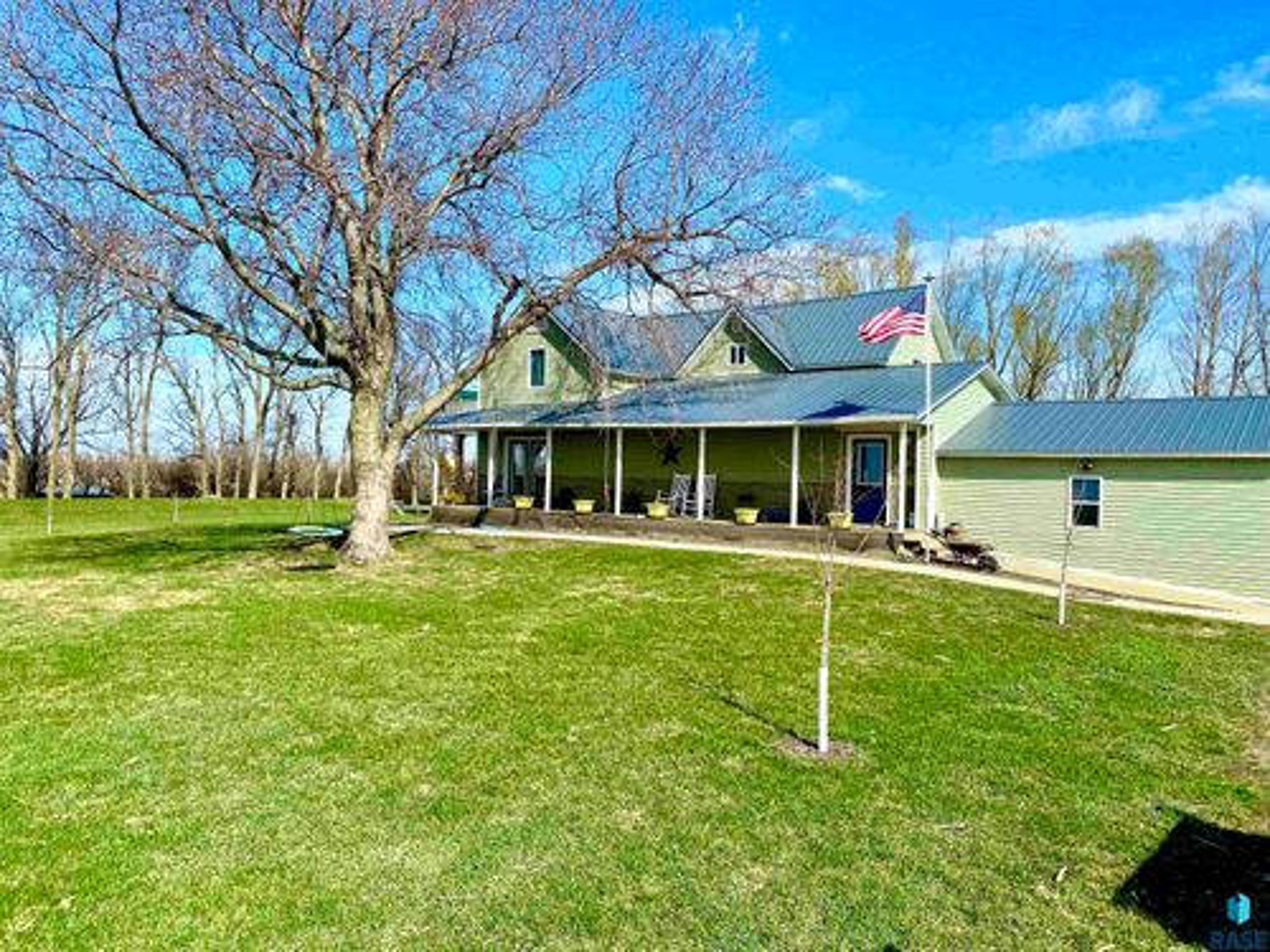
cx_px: 635
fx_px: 954
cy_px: 476
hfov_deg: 67.3
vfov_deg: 53.1
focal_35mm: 26
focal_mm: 4.25
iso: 32
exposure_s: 1/2967
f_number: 1.8
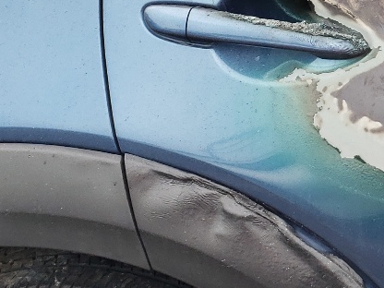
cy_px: 60
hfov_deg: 18.2
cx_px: 510
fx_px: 1109
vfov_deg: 14.7
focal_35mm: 100
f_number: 1.5
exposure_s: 1/312
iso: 50
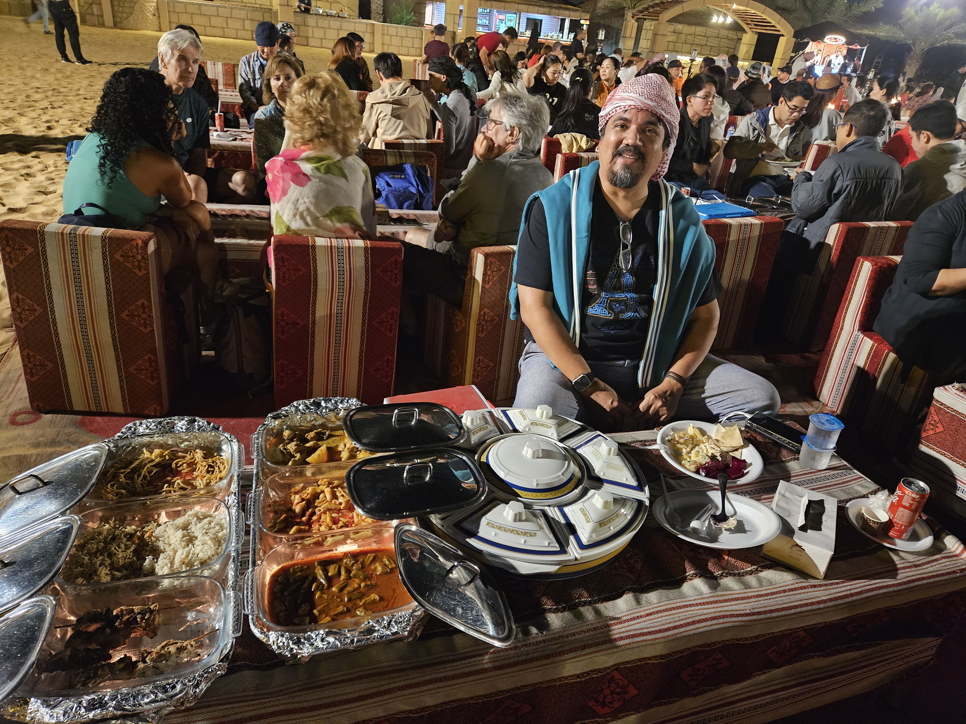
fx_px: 642
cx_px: 483
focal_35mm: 23
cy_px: 362
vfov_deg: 58.9
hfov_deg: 73.9
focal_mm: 5.4
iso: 1250
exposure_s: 1/25
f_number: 1.8
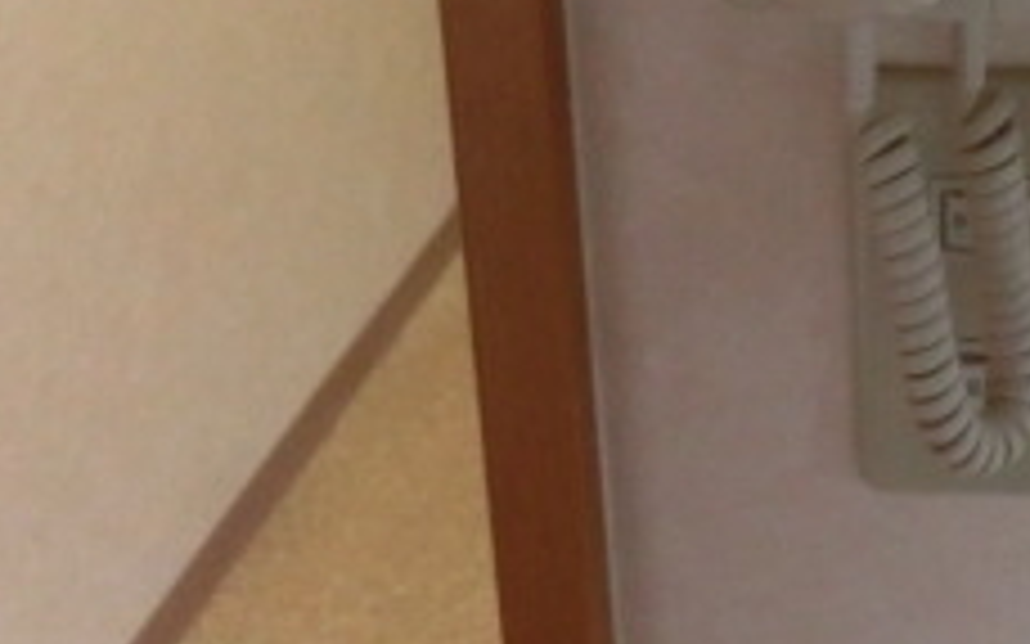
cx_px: 1111
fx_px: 1993
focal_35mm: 71
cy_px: -387
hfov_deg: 26.8
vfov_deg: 16.3
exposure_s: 1/125
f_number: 3
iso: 640
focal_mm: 4.24
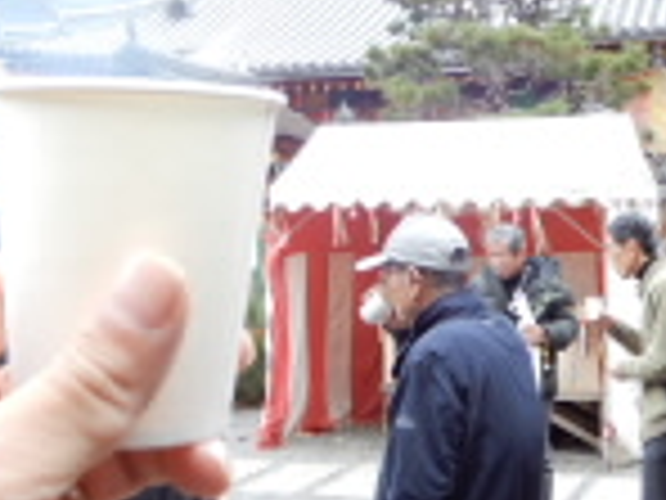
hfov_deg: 29.7
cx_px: 400
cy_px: 104
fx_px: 1251
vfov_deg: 22.3
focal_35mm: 65
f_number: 3.4
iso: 80
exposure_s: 1/50
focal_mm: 4.3
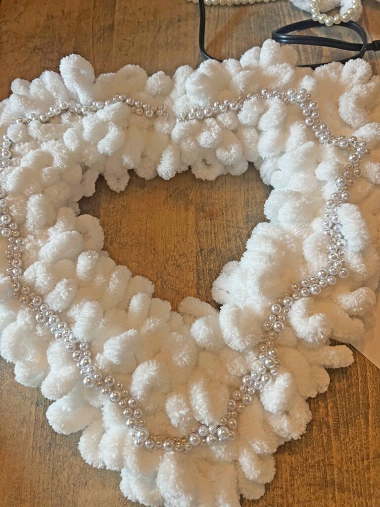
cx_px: 190
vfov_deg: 67.3
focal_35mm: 26
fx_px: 381
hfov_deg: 53.1
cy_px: 254
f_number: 1.5
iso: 160
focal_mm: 5.7
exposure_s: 1/60
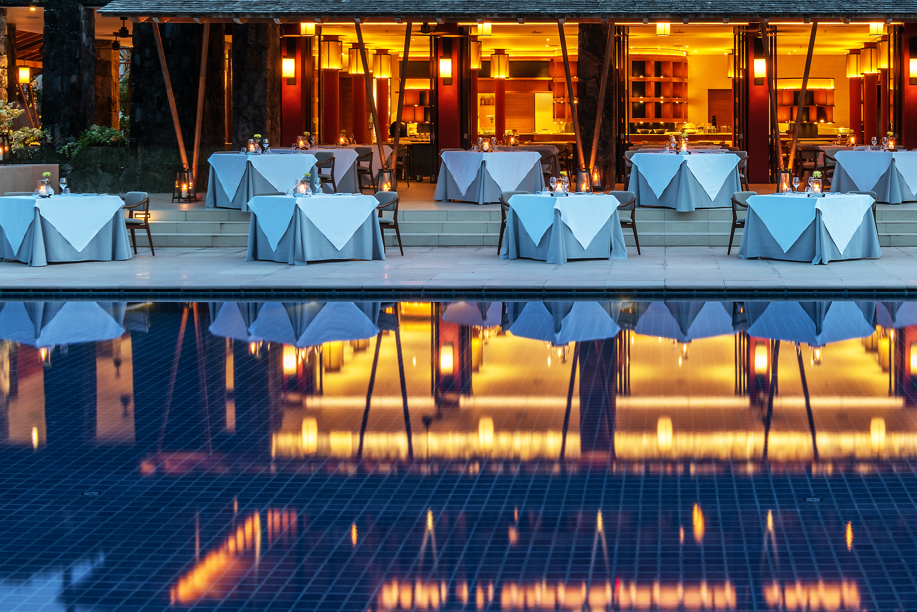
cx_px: 619
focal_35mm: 60
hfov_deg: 33.1
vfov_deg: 22.4
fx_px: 1529
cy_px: 137
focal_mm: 34
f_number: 16
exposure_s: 20
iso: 100
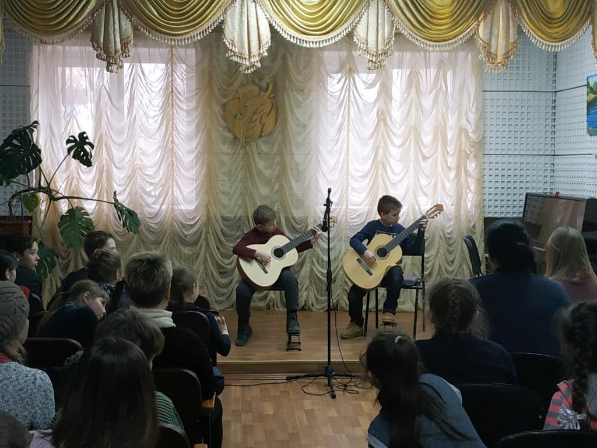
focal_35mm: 24
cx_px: 298
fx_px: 414
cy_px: 224
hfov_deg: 71.6
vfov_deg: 56.8
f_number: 1.9
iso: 200
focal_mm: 3.94
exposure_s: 1/25
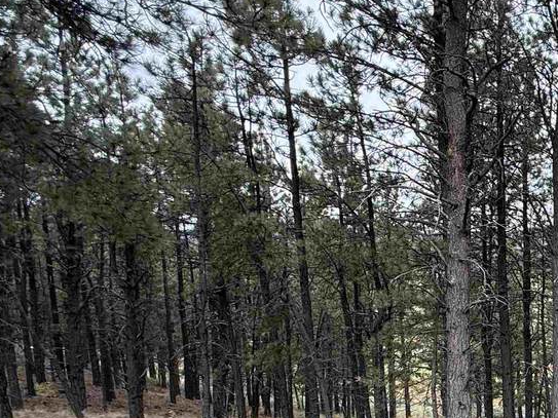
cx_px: 634
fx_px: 532
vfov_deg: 41.6
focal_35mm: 33
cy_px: 316
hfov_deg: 41.9
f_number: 2.2
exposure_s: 1/136
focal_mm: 2.22
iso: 64
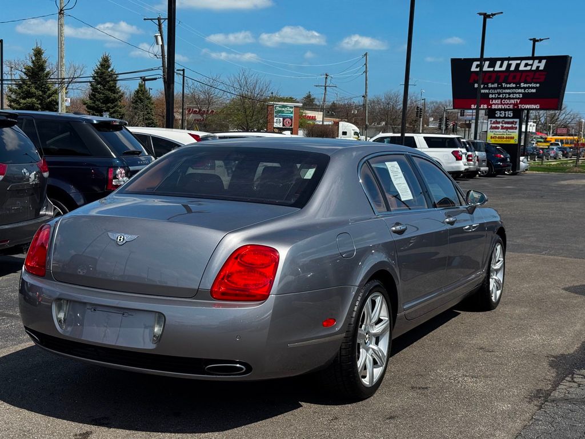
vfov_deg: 30.3
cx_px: 292
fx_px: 811
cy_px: 220
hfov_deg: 39.7
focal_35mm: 48
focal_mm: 6.76
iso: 64
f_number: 1.78
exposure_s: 1/4975
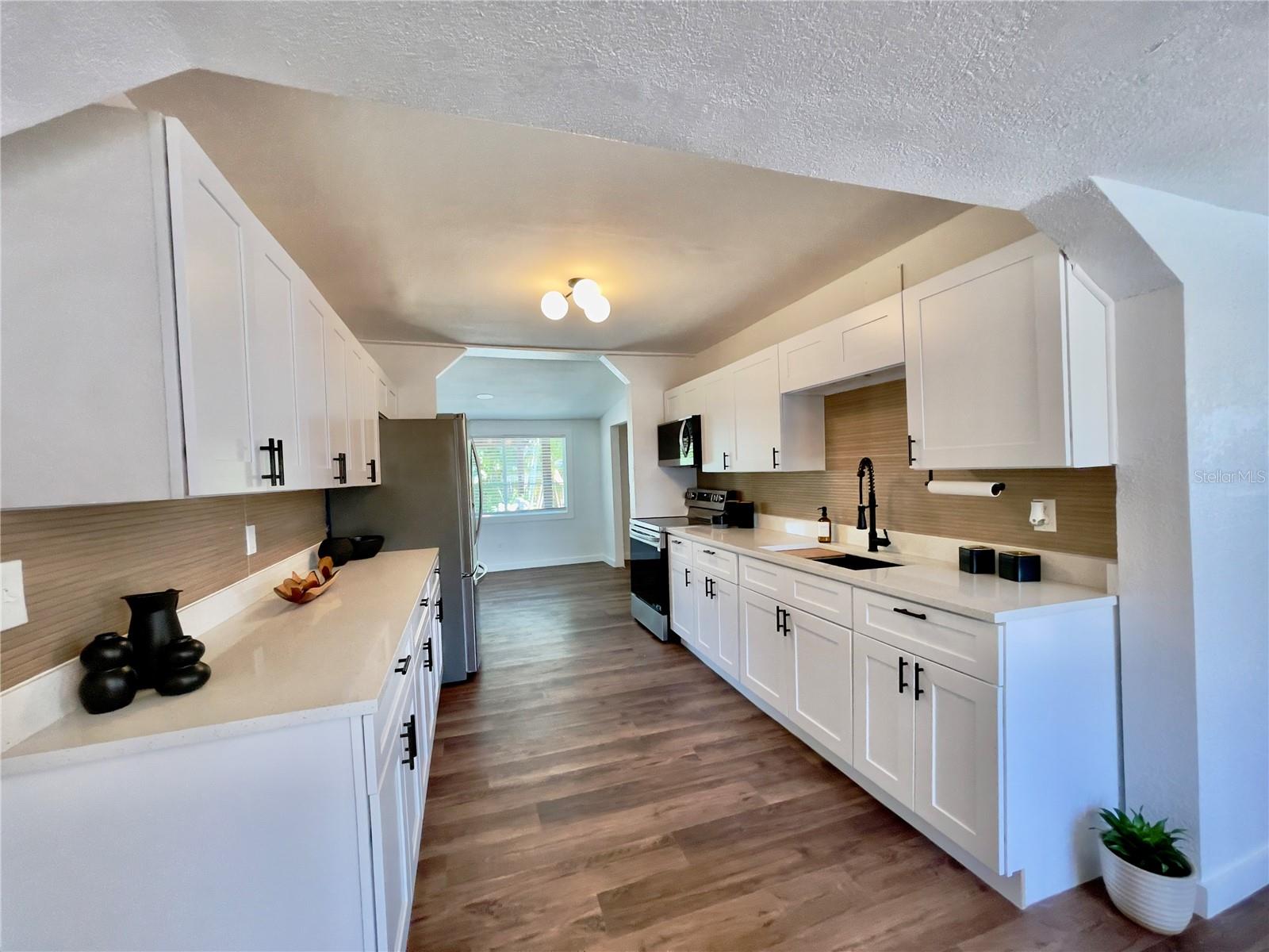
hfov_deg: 106.2
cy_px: 476
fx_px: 477
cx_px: 634
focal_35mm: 13
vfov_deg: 89.9
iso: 320
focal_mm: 1.54
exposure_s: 1/120
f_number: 2.4
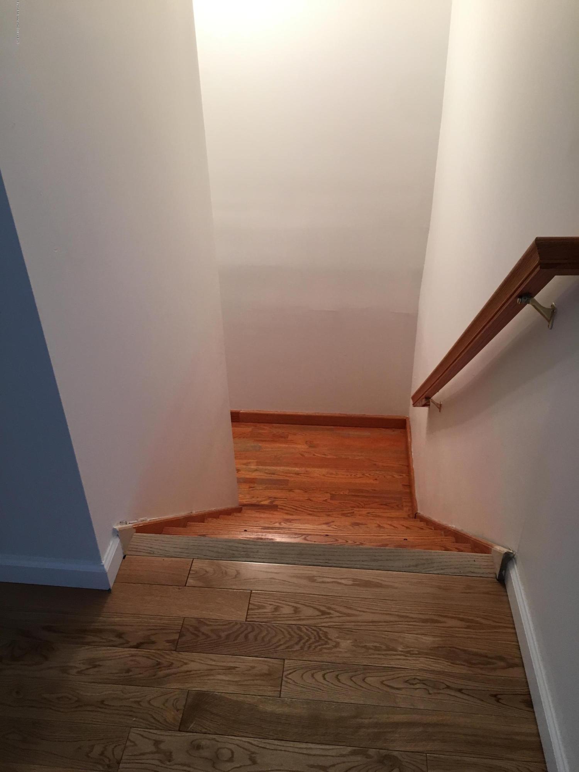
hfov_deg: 48.2
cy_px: 386
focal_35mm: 29
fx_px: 647
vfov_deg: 61.7
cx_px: 290
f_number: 2.2
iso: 80
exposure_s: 1/30
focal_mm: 4.15
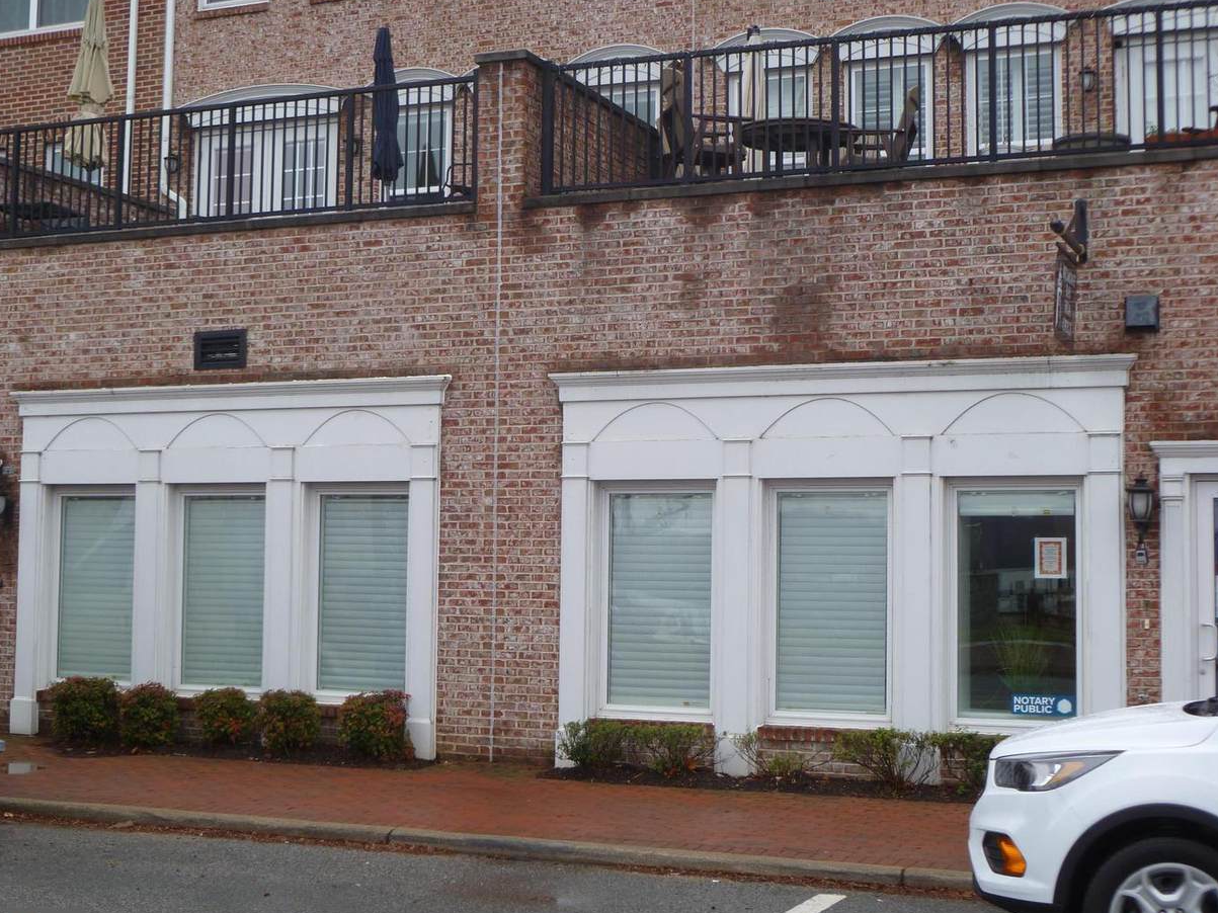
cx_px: 575
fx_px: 1759
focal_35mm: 50
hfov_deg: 38.2
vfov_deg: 29.1
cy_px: 474
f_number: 3.8
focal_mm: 8.4
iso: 80
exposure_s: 1/80
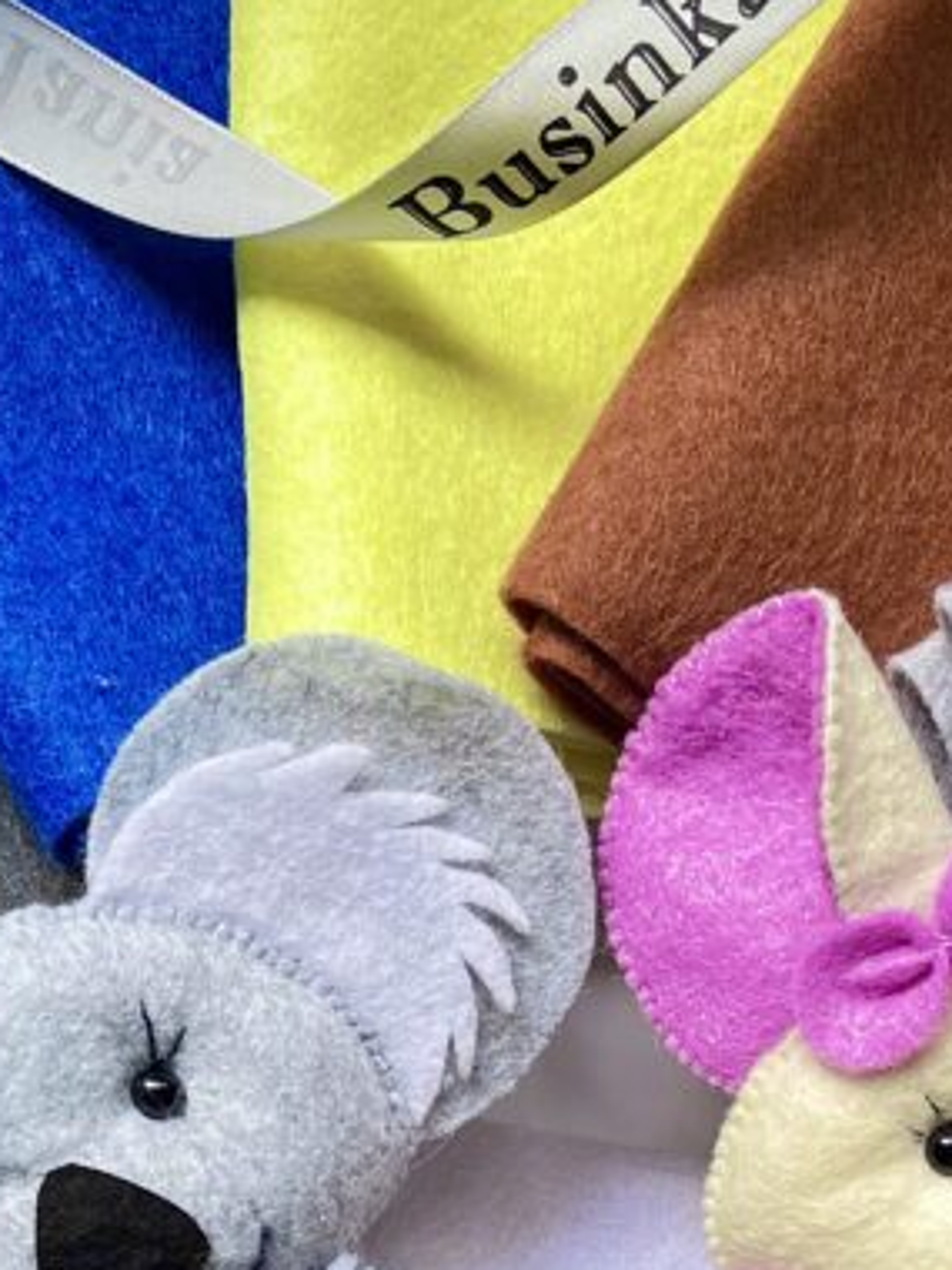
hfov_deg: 21.0
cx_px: 598
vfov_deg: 26.3
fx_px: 2567
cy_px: 1280
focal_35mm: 70
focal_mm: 5.1
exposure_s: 1/121
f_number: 1.6
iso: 100
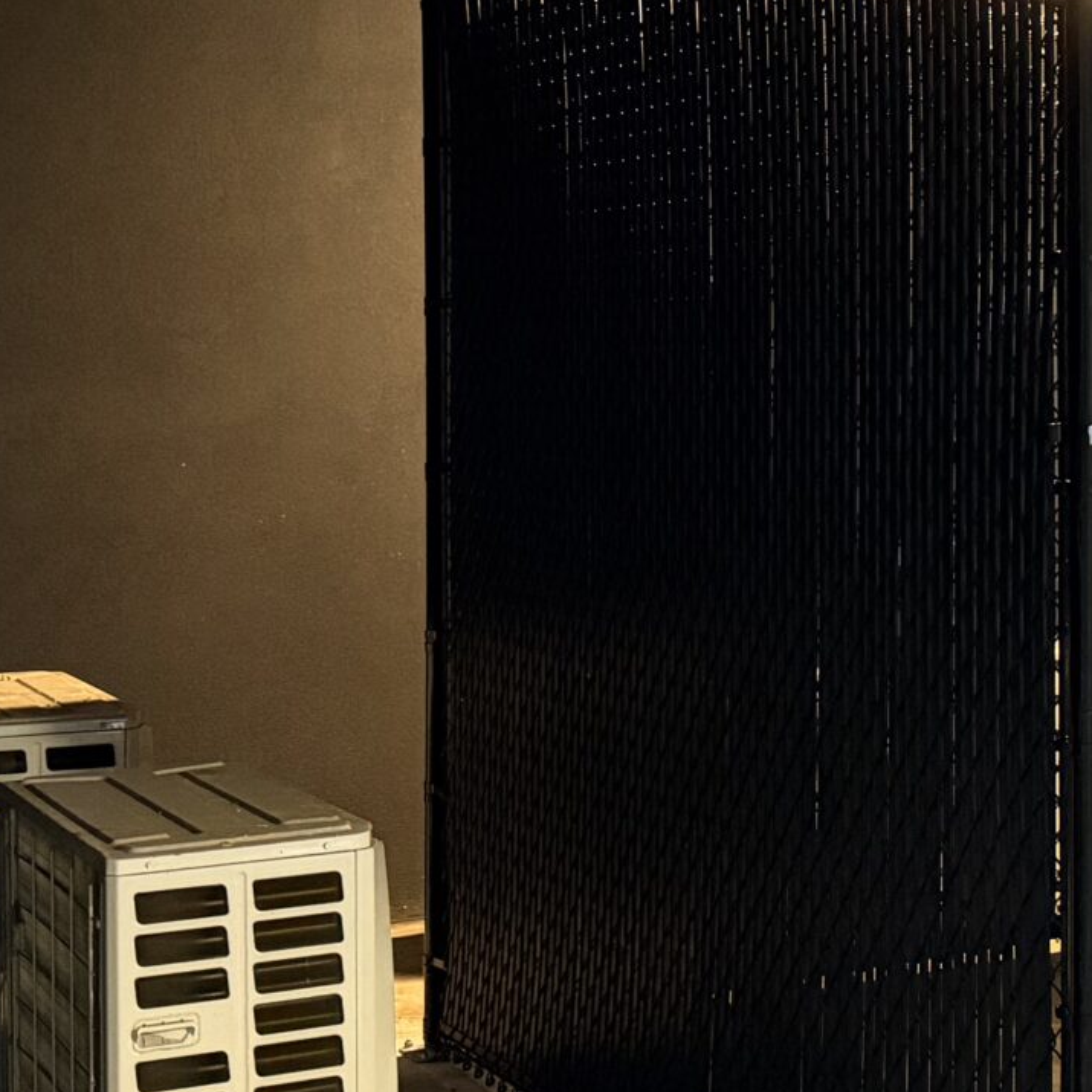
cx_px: 1326
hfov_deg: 21.1
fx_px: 2712
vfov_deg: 22.6
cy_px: 328
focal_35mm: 76
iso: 800
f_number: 1.78
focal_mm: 6.76
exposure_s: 1/60
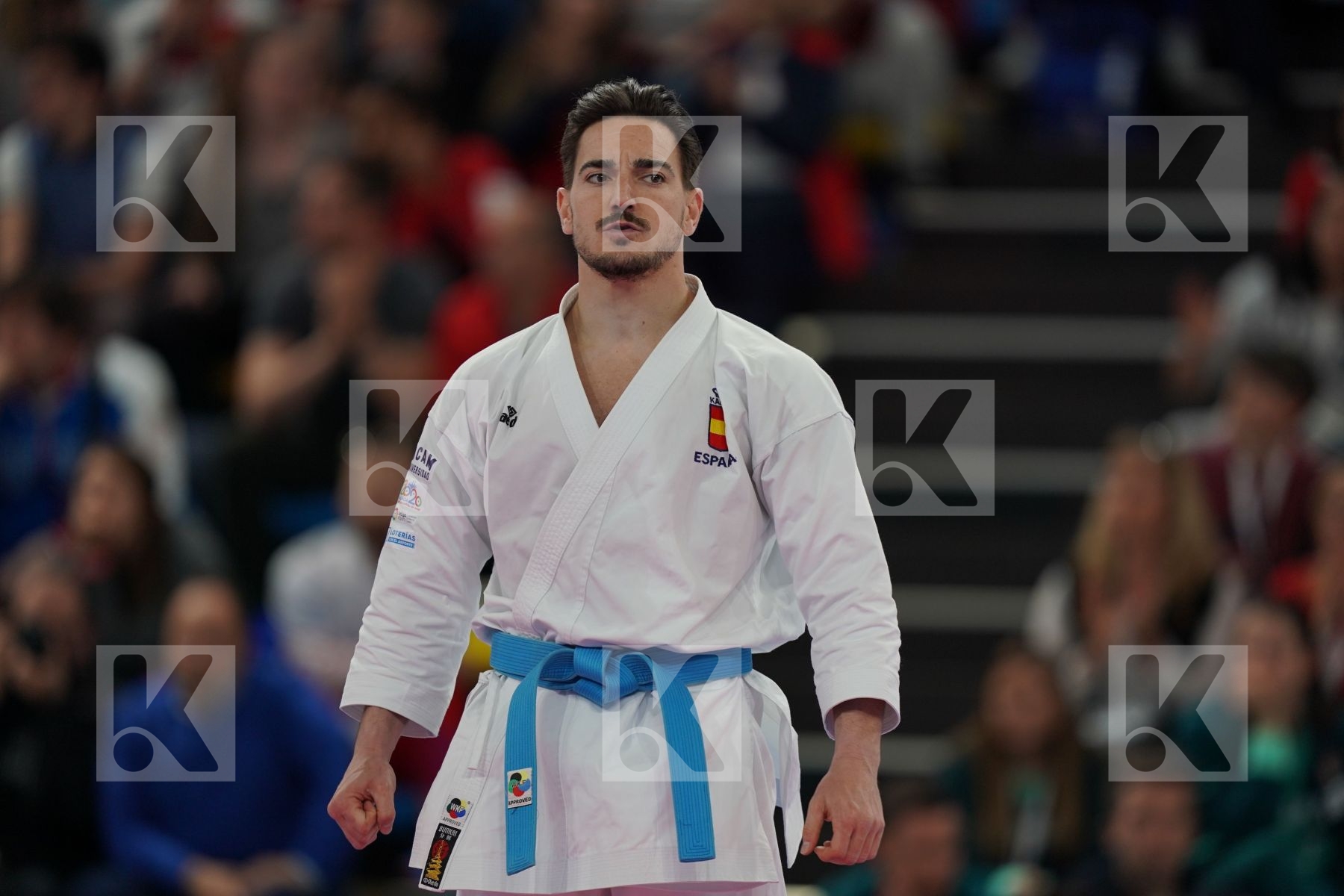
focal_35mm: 400
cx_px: 672
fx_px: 14932
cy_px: 448
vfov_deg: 3.4
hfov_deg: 5.2
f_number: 2.8
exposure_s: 1/320
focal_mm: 400
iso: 500
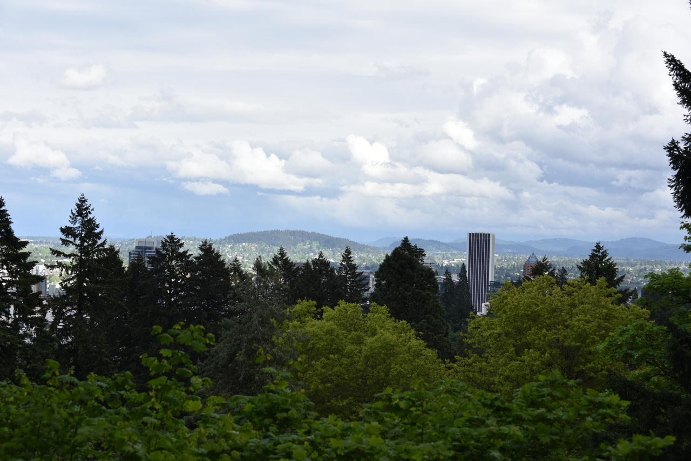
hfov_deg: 31.0
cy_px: 230
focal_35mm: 65
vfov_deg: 20.9
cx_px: 346
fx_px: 1248
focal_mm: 65
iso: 100
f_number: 8
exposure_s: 1/250
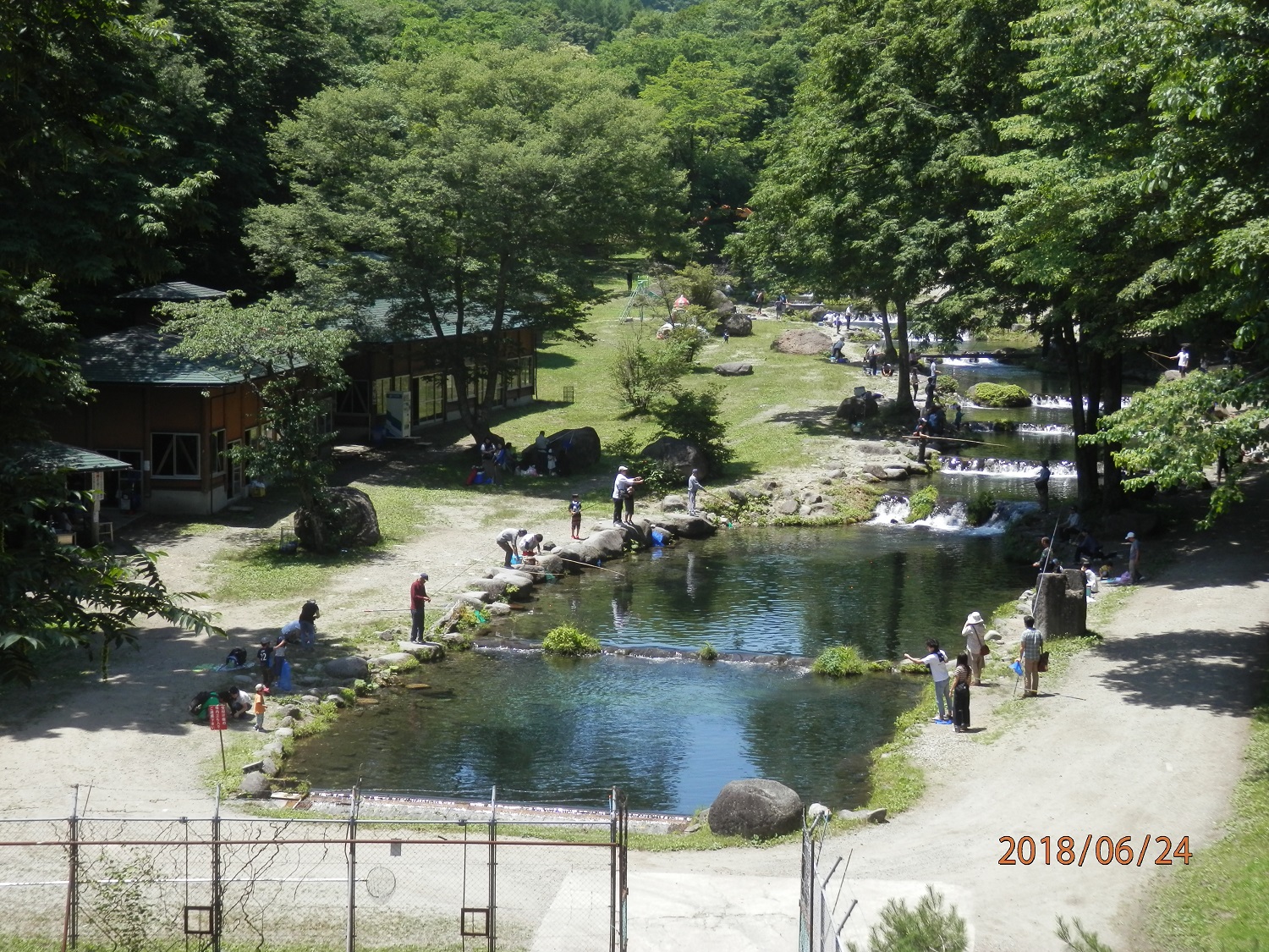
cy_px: 476
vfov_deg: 24.4
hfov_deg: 32.2
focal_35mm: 60
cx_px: 634
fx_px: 2200
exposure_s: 1/320
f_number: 4.2
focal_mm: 10.8
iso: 80
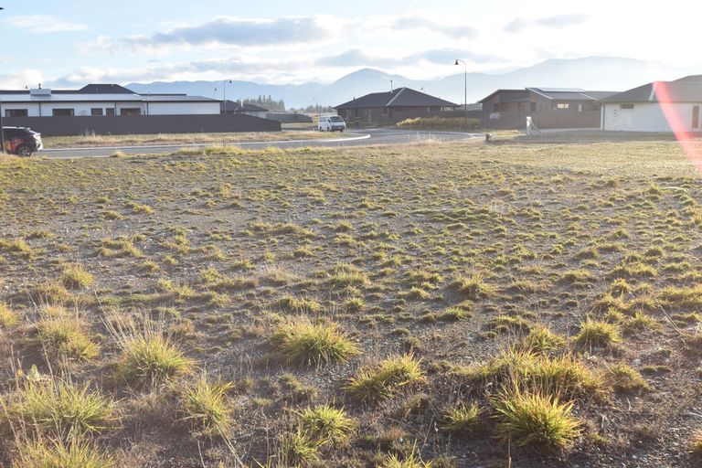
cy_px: 234
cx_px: 351
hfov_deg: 53.1
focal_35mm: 36
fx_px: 702
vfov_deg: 36.9
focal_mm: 24
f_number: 8
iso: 220
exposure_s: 1/250
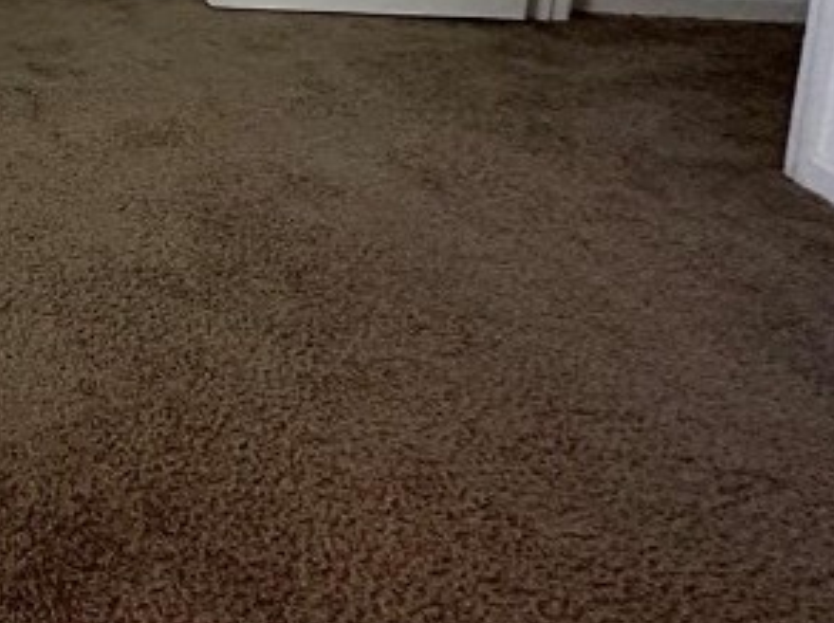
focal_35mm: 49
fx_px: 1179
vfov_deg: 23.9
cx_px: -552
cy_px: -290
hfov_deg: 24.5
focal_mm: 2.22
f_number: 2.2
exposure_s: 1/120
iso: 320
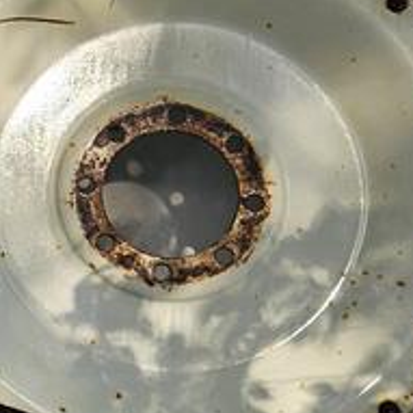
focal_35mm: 109
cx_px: -350
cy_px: 136
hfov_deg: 14.0
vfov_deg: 15.9
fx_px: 1471
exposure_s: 1/230
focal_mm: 5.4
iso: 25
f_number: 1.8
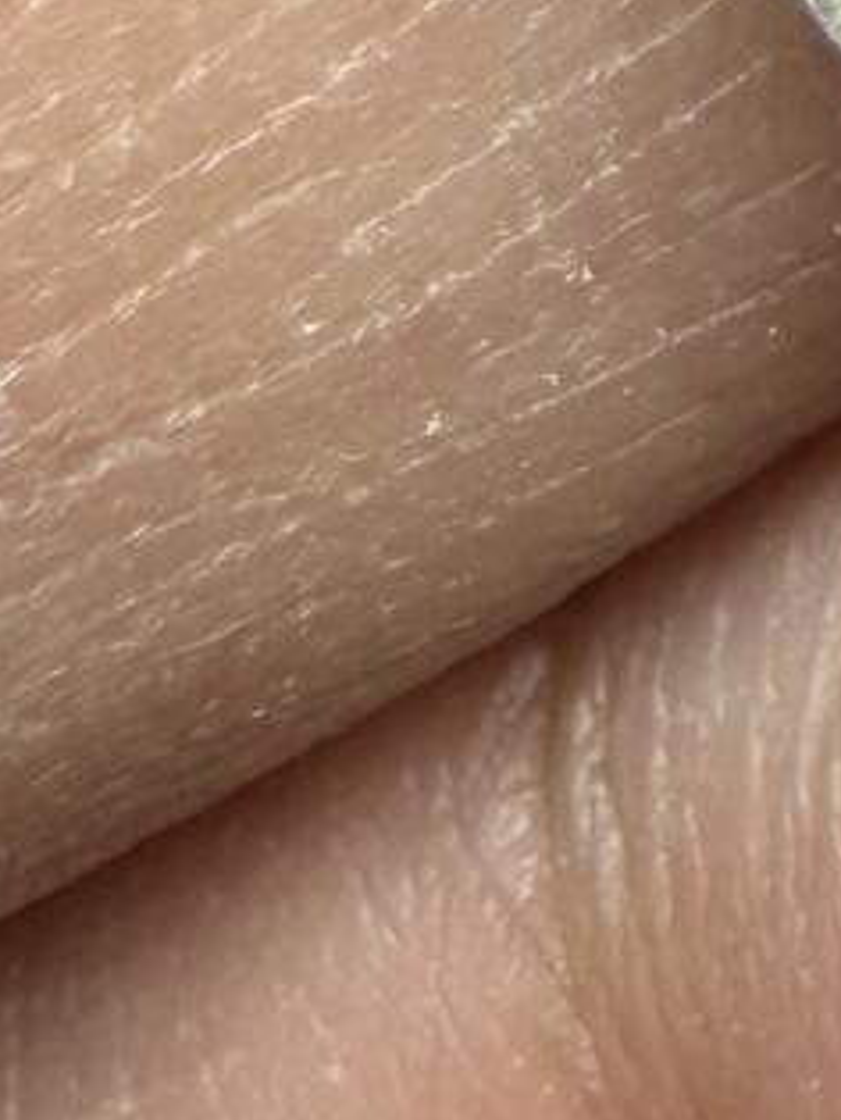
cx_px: 1917
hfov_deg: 9.1
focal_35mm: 149
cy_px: -885
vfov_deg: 12.2
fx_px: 4820
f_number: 2.2
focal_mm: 2.22
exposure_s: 1/121
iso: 50
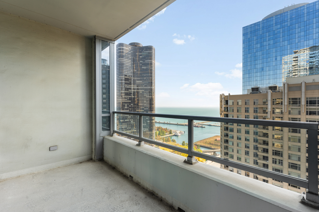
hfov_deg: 96.0
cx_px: 160
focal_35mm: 16
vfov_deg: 73.1
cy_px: 106
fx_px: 144
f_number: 9.5
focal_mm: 16.2
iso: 50
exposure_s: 1/10
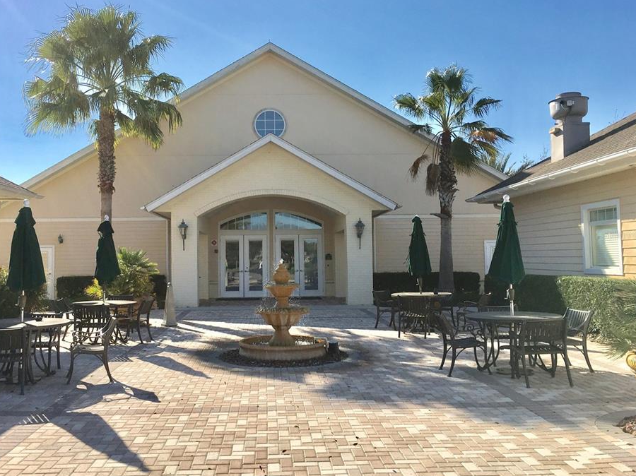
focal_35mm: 33
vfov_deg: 42.9
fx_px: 606
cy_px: 235
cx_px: 284
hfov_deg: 55.3
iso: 25
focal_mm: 4.15
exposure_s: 1/1876
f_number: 2.2
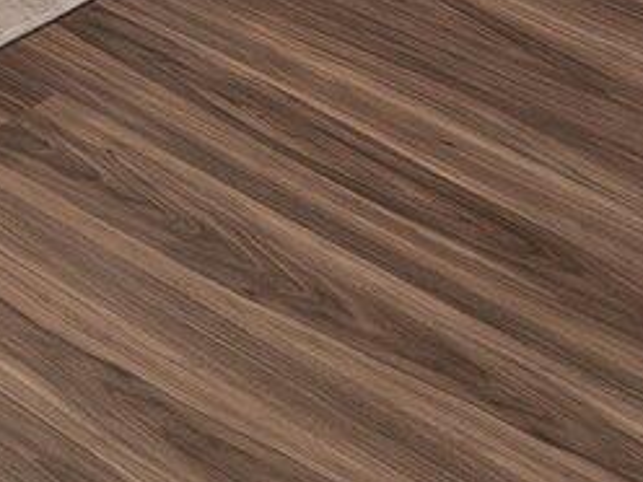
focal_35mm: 127
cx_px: -684
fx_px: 2359
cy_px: -1232
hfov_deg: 13.2
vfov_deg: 8.4
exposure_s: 1/5
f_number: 8
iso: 400
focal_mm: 16
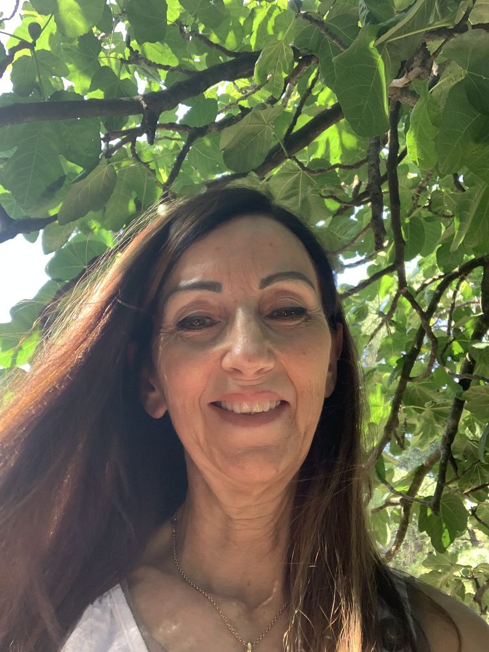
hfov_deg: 44.2
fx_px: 603
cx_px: 244
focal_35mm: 32
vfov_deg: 56.8
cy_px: 326
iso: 64
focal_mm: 2.87
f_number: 2.2
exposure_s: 1/74
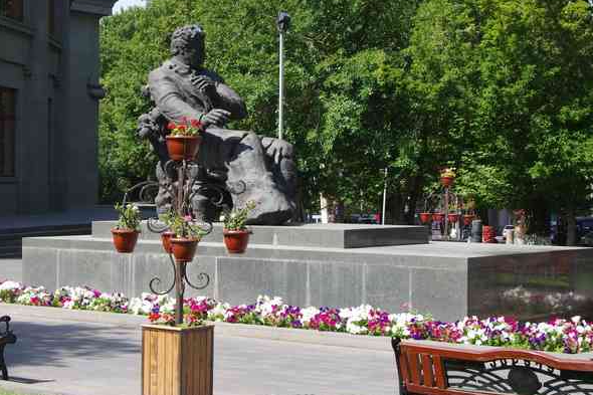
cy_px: 158
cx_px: 211
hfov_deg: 24.4
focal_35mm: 83
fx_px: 1367
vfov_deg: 16.4
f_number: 9
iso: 200
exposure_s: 1/60
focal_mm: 32.5
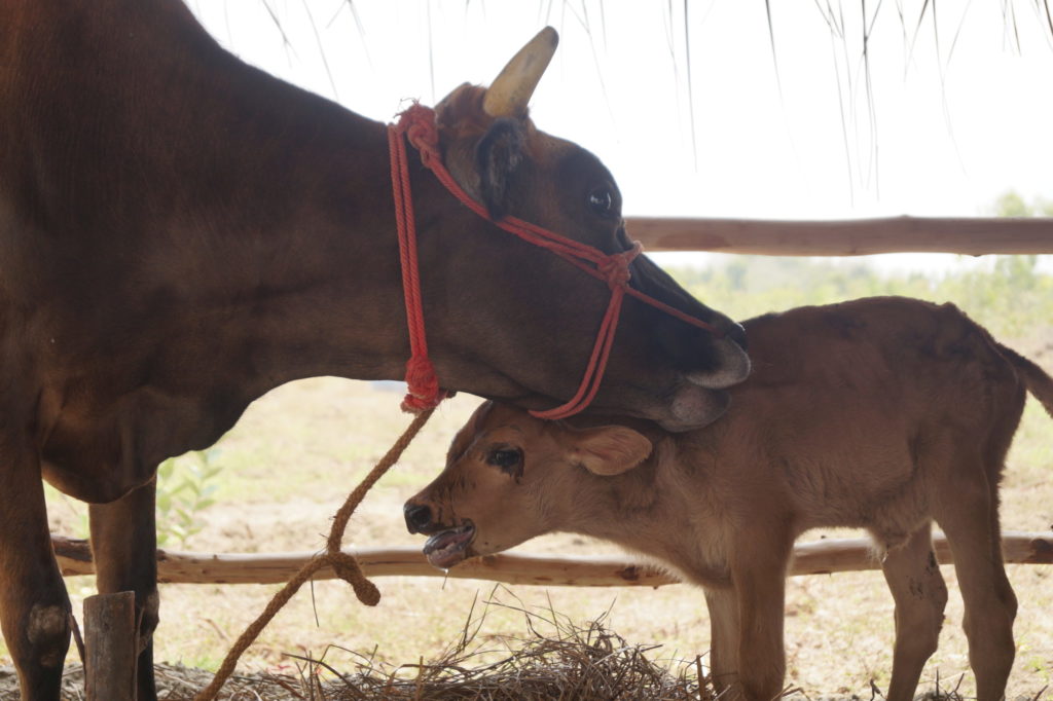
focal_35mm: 75
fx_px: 2193
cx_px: 526
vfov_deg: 18.2
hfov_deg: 27.0
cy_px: 350
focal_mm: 50
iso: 100
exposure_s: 1/125
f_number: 7.1
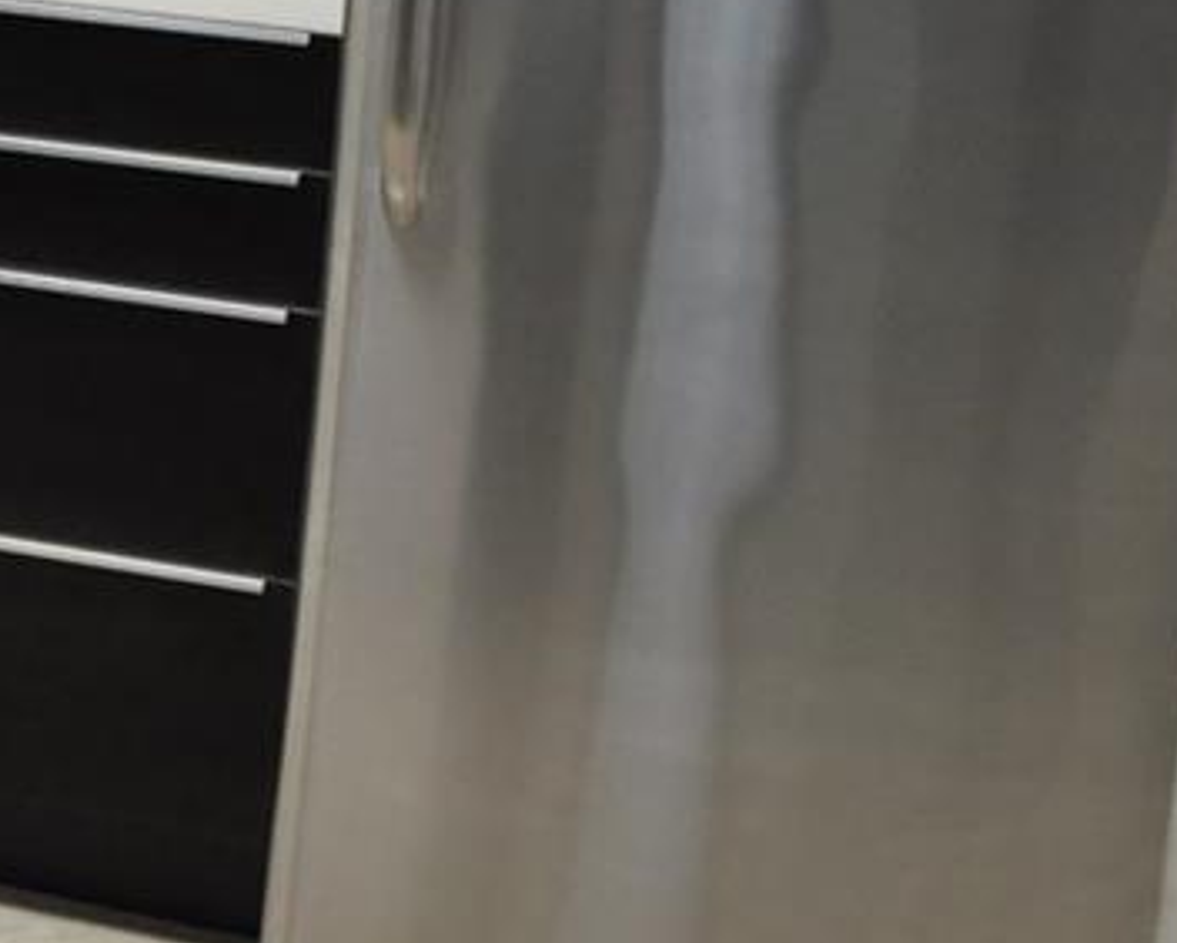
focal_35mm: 115
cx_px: -1134
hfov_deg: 14.2
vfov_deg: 13.2
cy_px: -90
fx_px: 4008
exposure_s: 1/125
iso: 1250
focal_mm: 18
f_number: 3.5
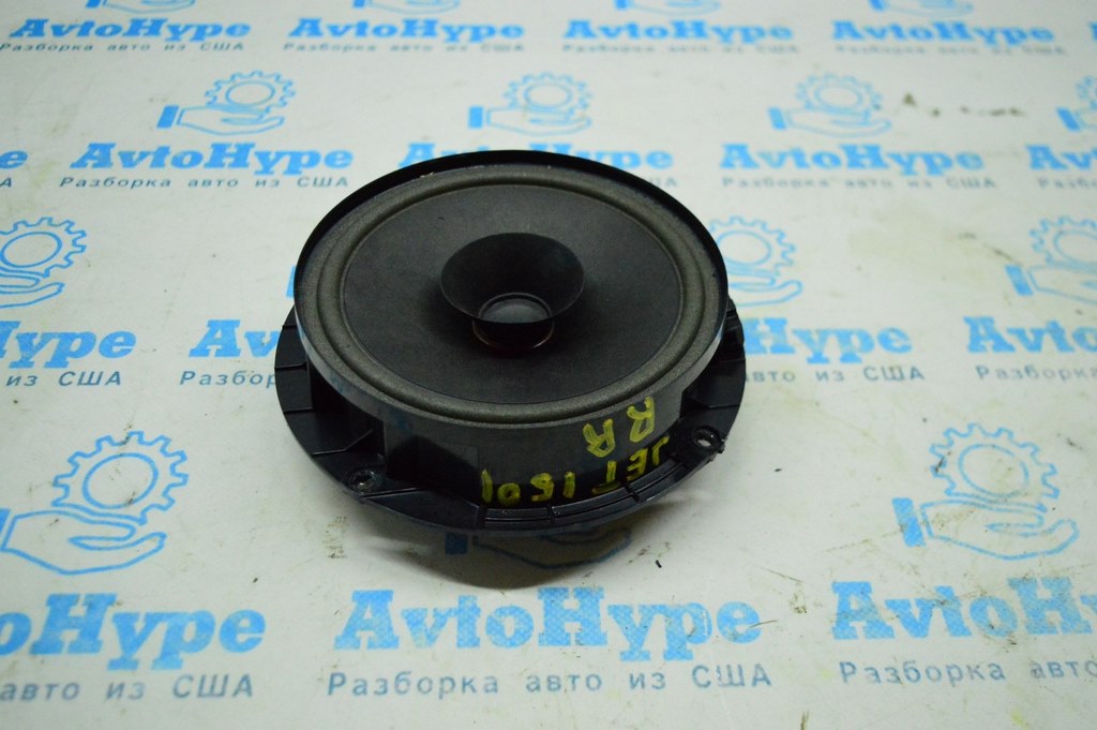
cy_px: 365
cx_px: 548
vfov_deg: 36.8
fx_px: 1096
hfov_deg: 53.2
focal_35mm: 36
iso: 6400
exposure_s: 1/1000
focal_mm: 24
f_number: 4
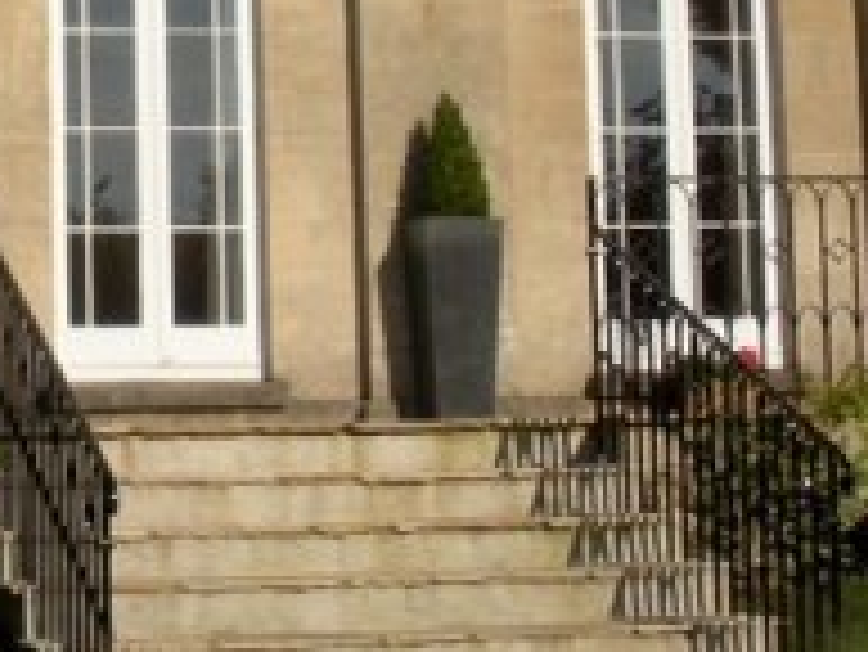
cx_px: 81
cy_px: 22
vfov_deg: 12.6
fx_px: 2911
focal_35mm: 116
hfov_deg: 16.7
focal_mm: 6.3
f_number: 5.6
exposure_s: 1/606
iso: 64
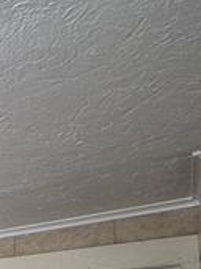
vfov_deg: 26.3
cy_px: 348
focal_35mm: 63
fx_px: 488
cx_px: -201
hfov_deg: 17.1
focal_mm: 2.22
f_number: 2.2
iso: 100
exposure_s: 1/99
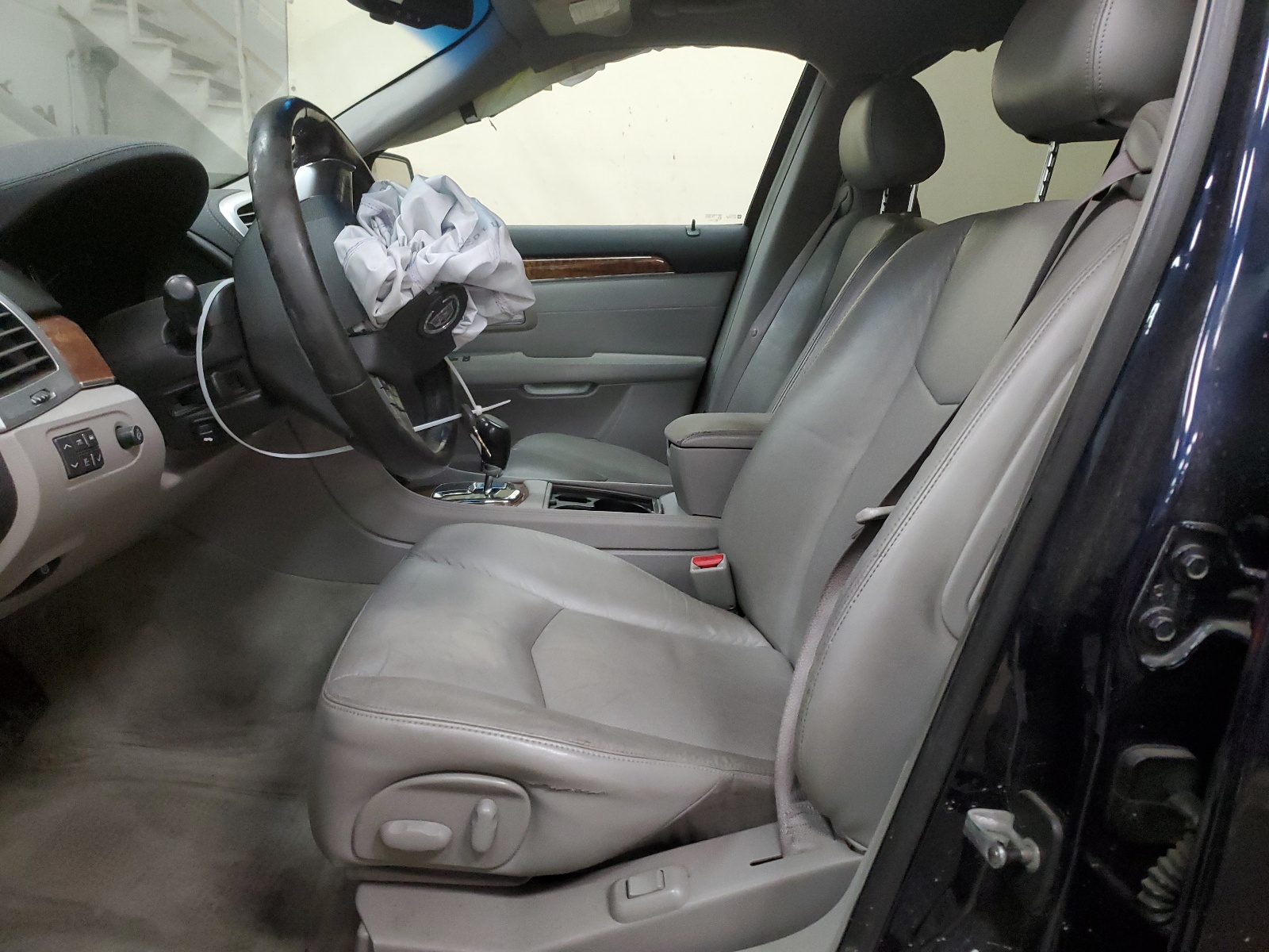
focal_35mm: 26
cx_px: 634
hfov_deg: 67.3
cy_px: 476
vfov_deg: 53.1
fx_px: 953
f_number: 1.5
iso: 330
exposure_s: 1/60.2
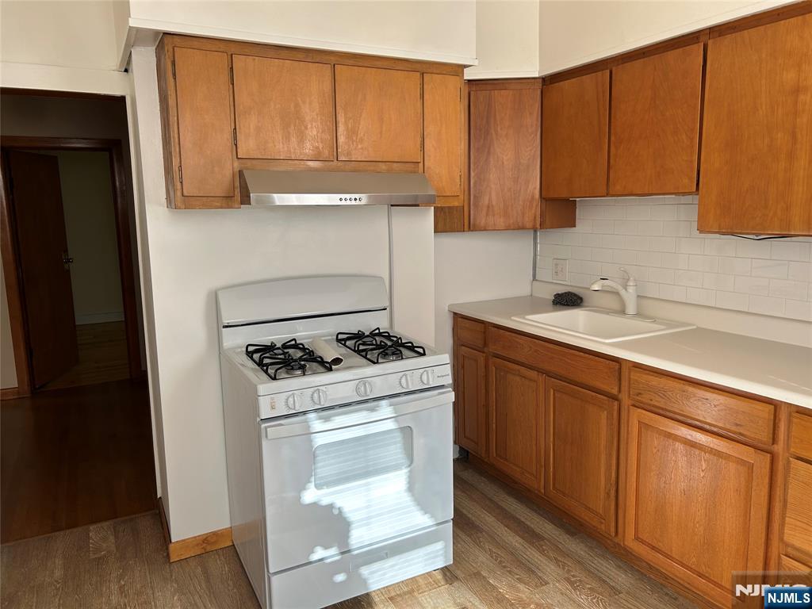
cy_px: 304
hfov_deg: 67.3
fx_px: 610
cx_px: 406
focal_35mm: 26
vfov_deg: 53.1
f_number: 1.5
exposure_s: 1/139
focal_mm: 5.7
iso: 40
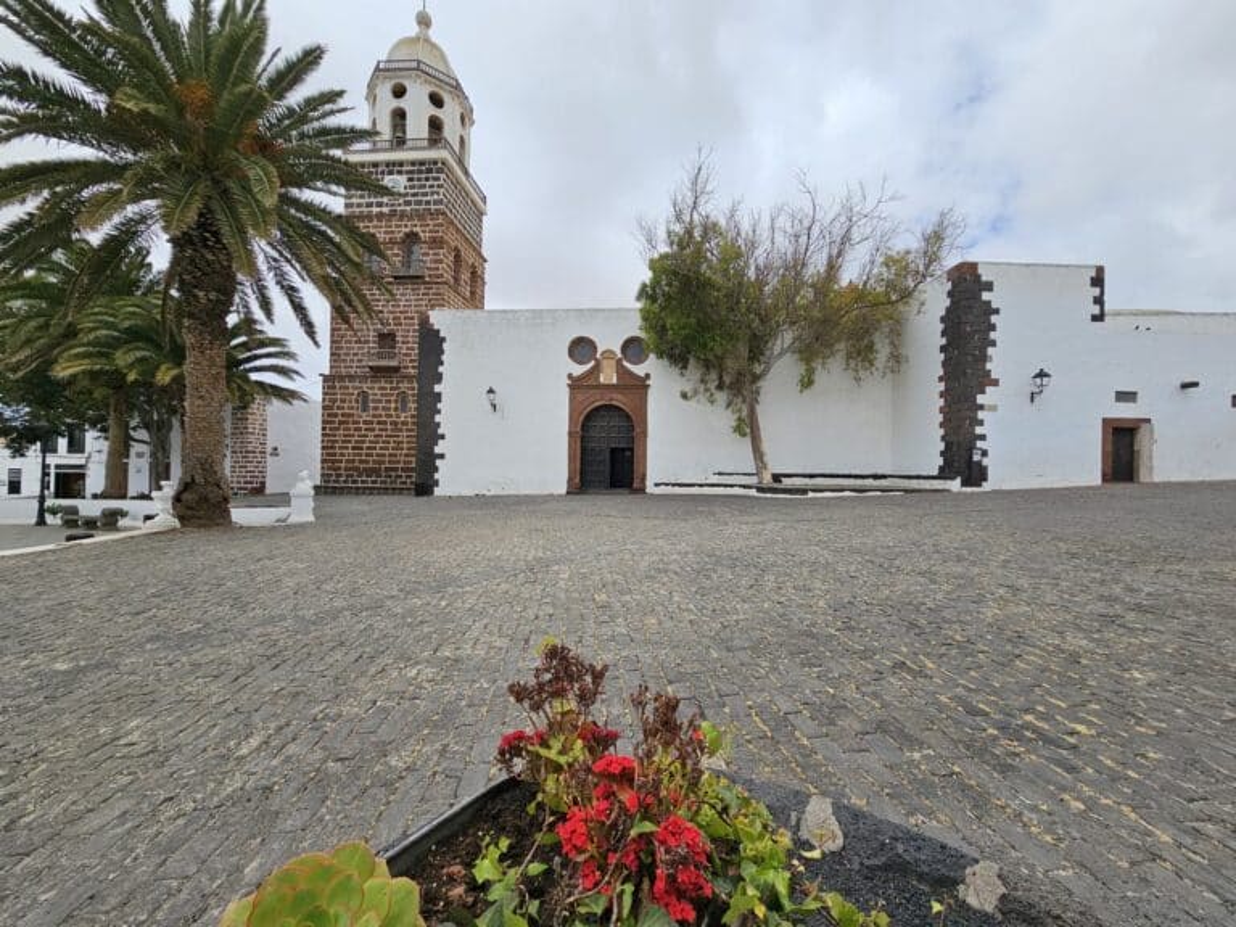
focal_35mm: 13
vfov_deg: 89.9
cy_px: 464
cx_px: 618
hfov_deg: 106.2
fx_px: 464
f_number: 2.2
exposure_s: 1/3238
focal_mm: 2.2
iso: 50
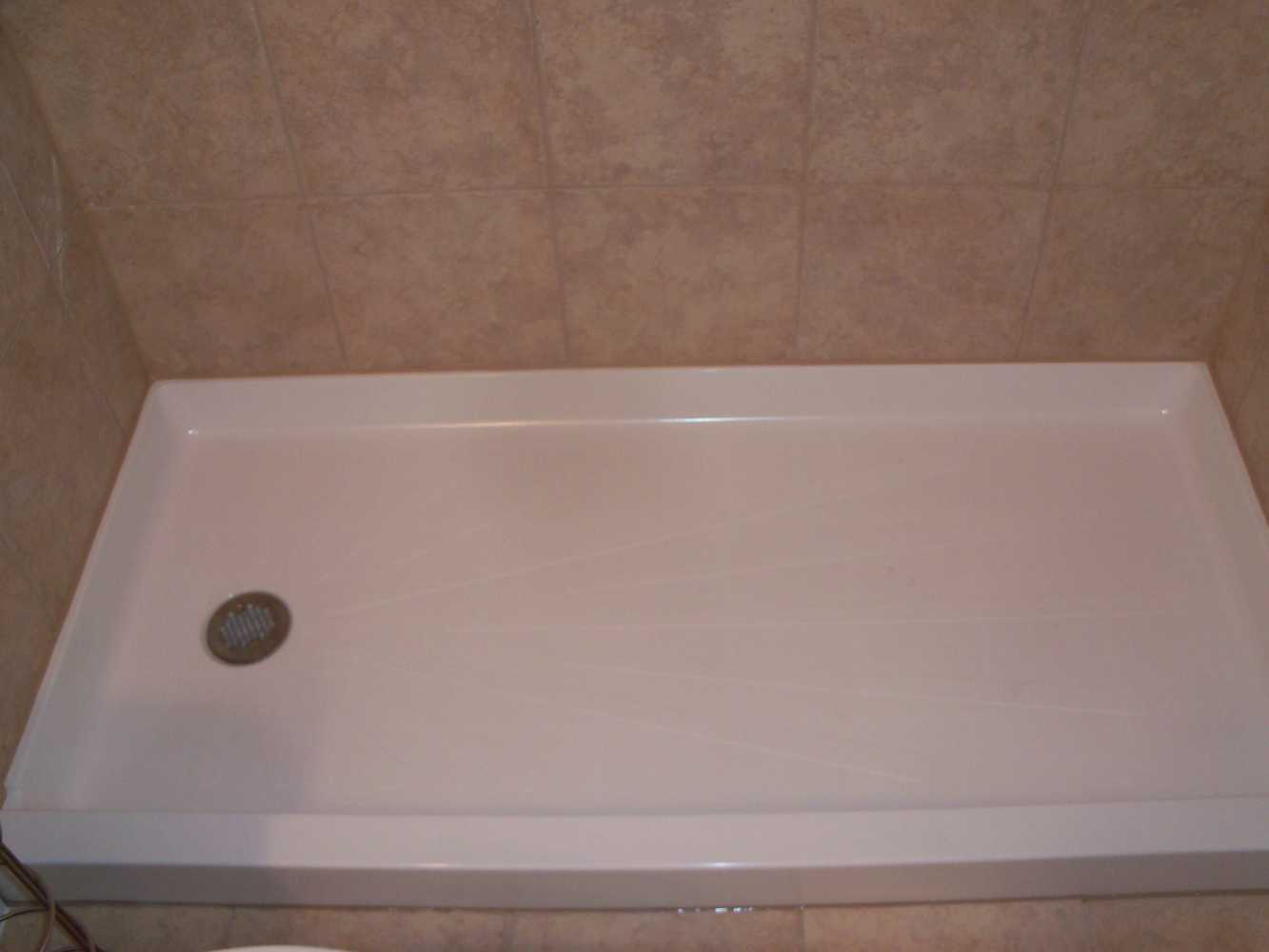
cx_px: 634
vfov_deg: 40.7
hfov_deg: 52.6
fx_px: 1283
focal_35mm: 35
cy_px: 476
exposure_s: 1/30
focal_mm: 6.3
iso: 100
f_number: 3
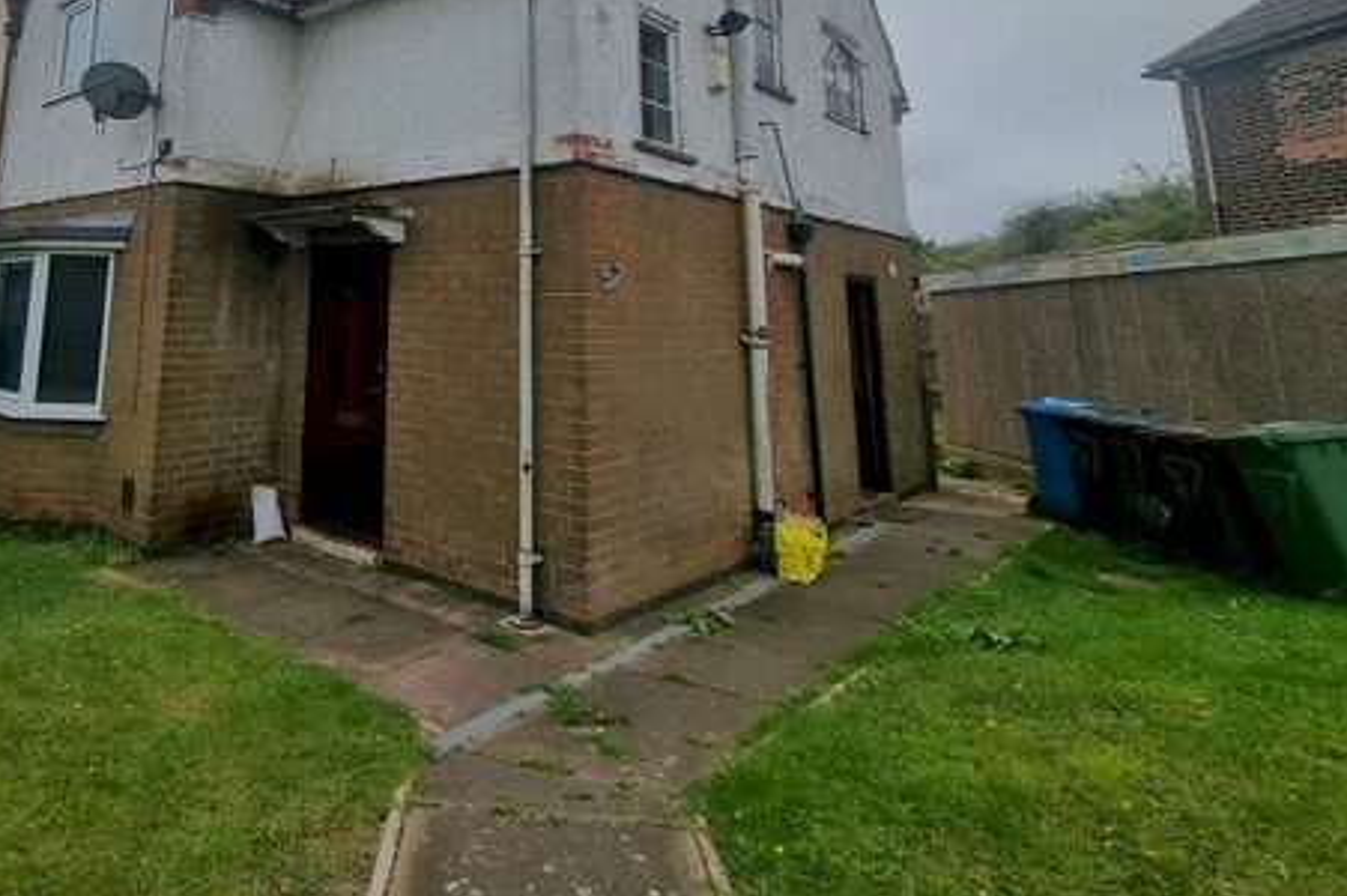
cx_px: 394
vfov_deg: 53.7
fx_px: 785
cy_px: 130
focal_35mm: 21
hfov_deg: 77.2
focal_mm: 2.2
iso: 50
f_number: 2.2
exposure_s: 1/3240
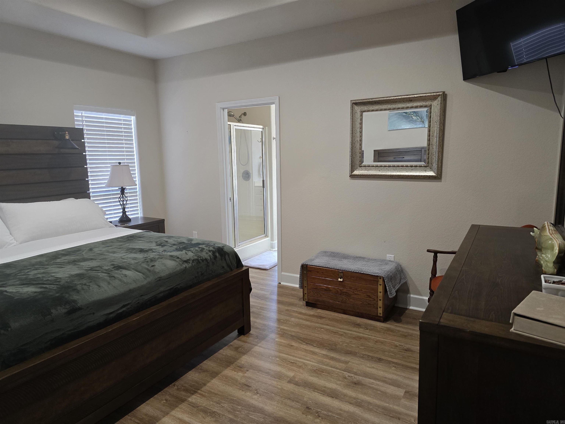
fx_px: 375
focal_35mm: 23
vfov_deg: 58.9
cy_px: 212
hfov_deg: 73.9
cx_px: 282
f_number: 1.7
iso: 400
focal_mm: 6.3
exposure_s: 1/120
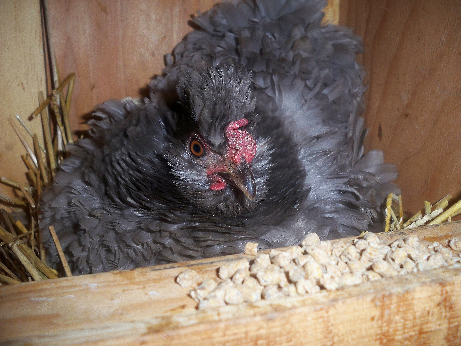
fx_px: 466
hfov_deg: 52.6
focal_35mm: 35
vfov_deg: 40.7
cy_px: 173
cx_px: 230
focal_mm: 6.3
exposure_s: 1/60
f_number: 3.1
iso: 200
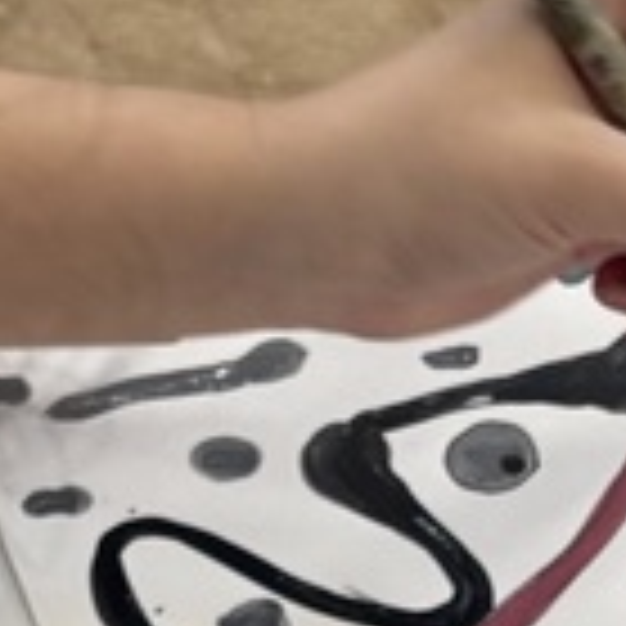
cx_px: 482
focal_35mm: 169
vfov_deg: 10.2
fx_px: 3458
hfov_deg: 10.3
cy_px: 667
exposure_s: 1/120
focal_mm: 5.96
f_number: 1.6
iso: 64
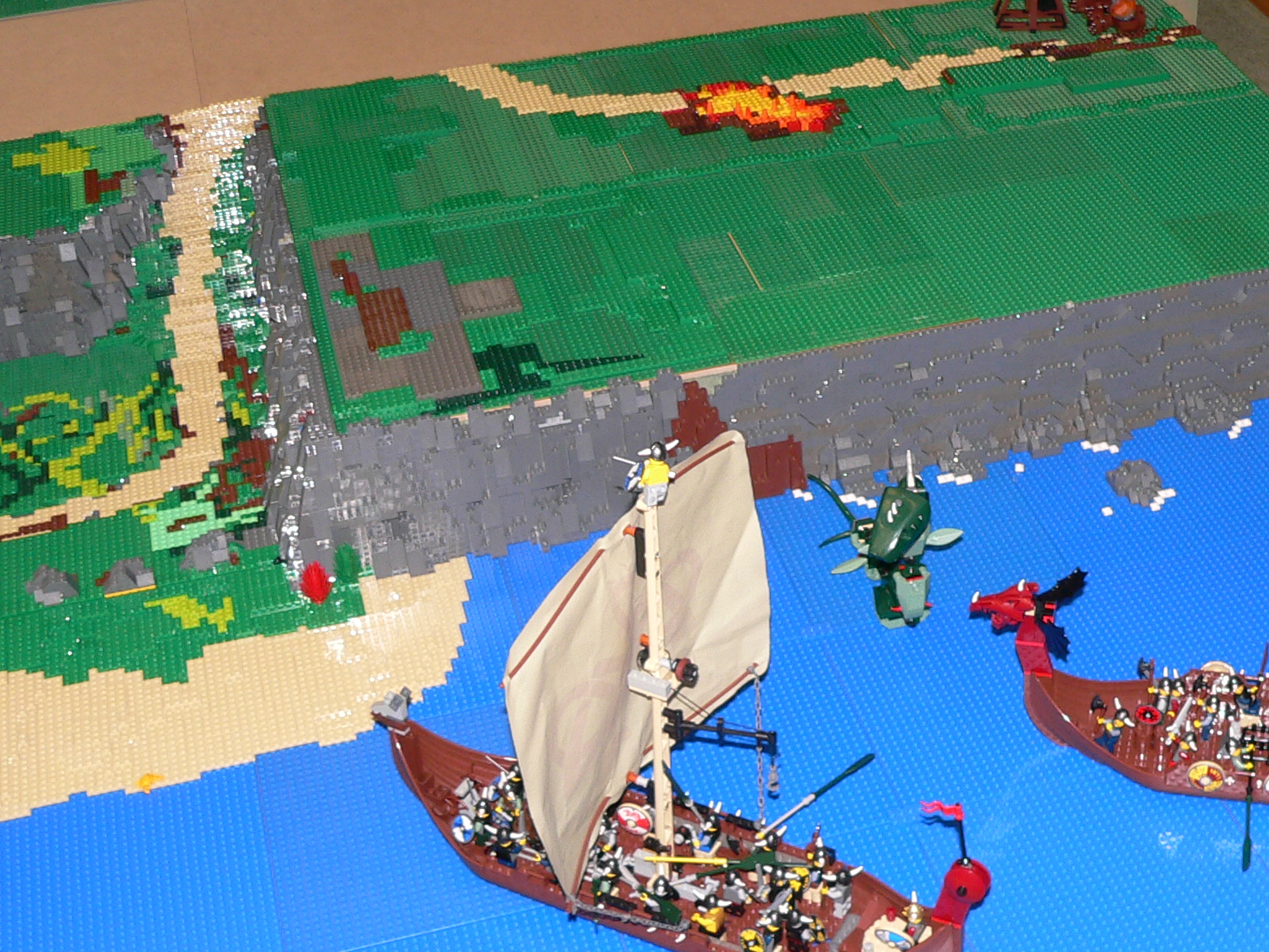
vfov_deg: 24.8
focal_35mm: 59
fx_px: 2163
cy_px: 506
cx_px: 930
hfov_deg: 32.2
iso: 100
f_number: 2.8
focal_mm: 6
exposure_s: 1/60
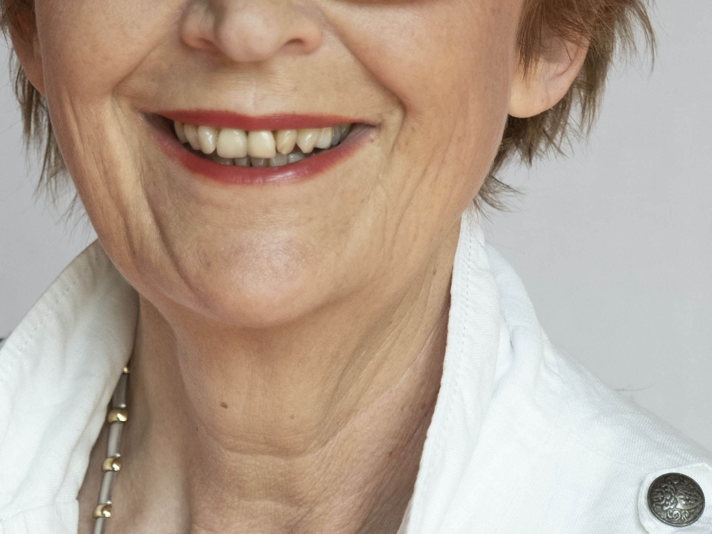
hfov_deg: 10.3
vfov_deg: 7.7
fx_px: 3929
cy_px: 26
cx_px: 174
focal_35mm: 191
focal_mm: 42.7
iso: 320
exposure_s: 1/125
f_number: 2.8
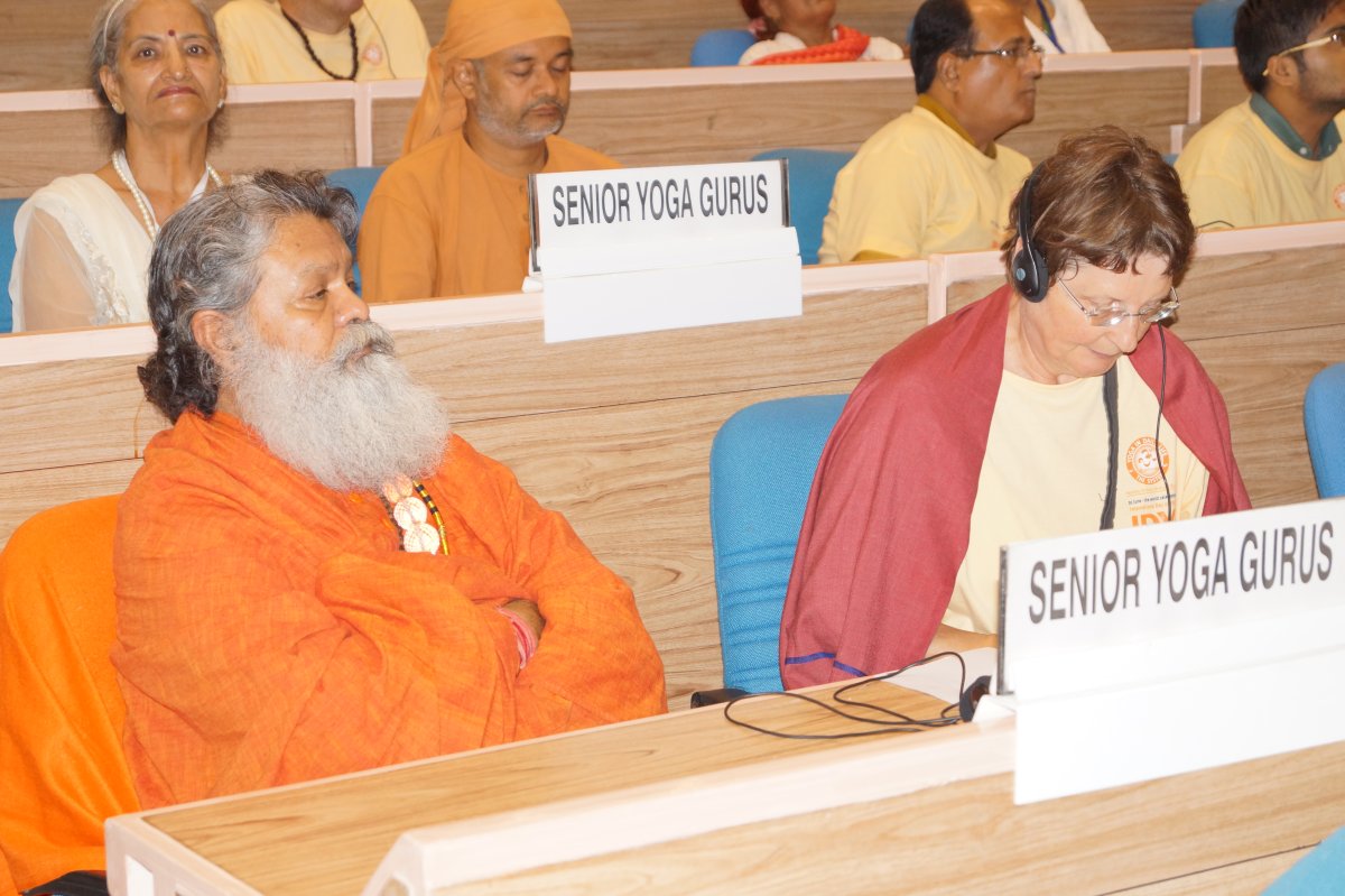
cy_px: 448
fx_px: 3081
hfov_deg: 24.6
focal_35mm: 82
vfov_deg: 16.5
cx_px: 672
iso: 800
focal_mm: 55
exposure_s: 1/160
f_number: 5.6
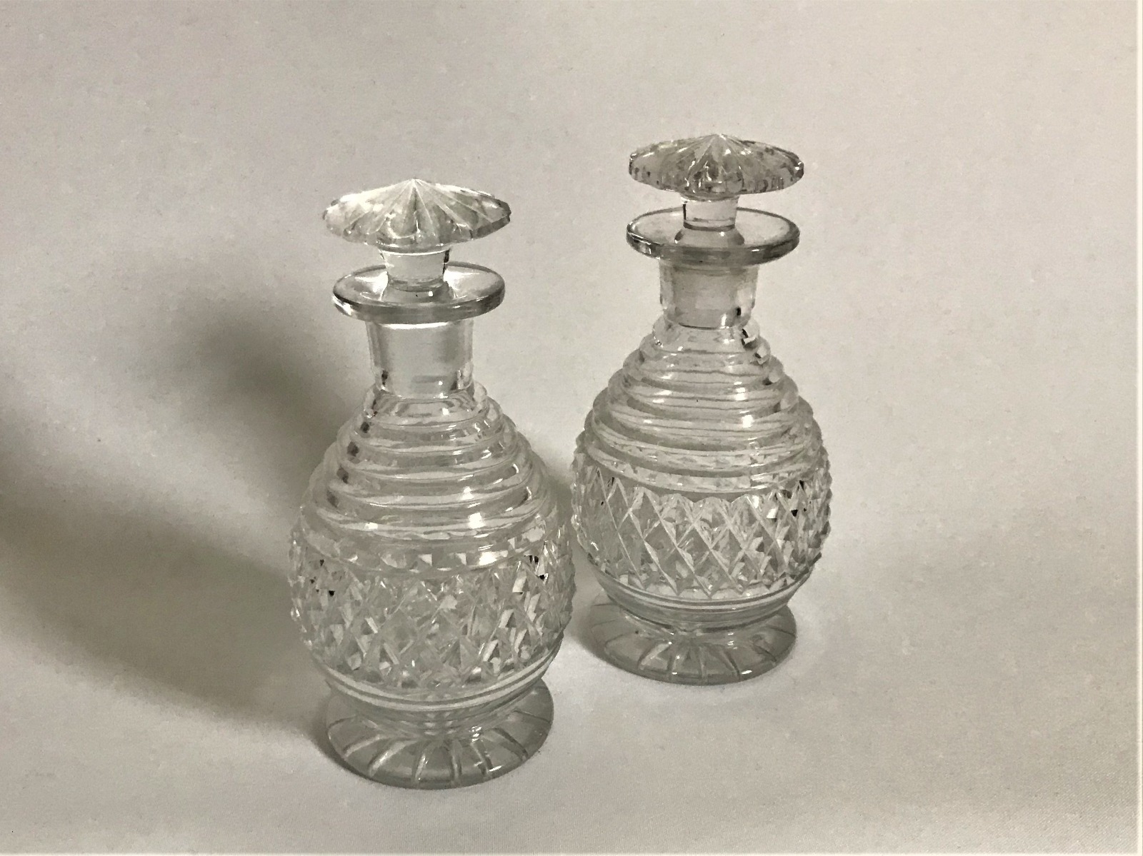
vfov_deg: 49.7
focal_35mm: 28
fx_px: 924
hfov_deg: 63.5
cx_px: 572
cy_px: 428
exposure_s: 1/25
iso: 40
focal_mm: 3.99
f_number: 1.8
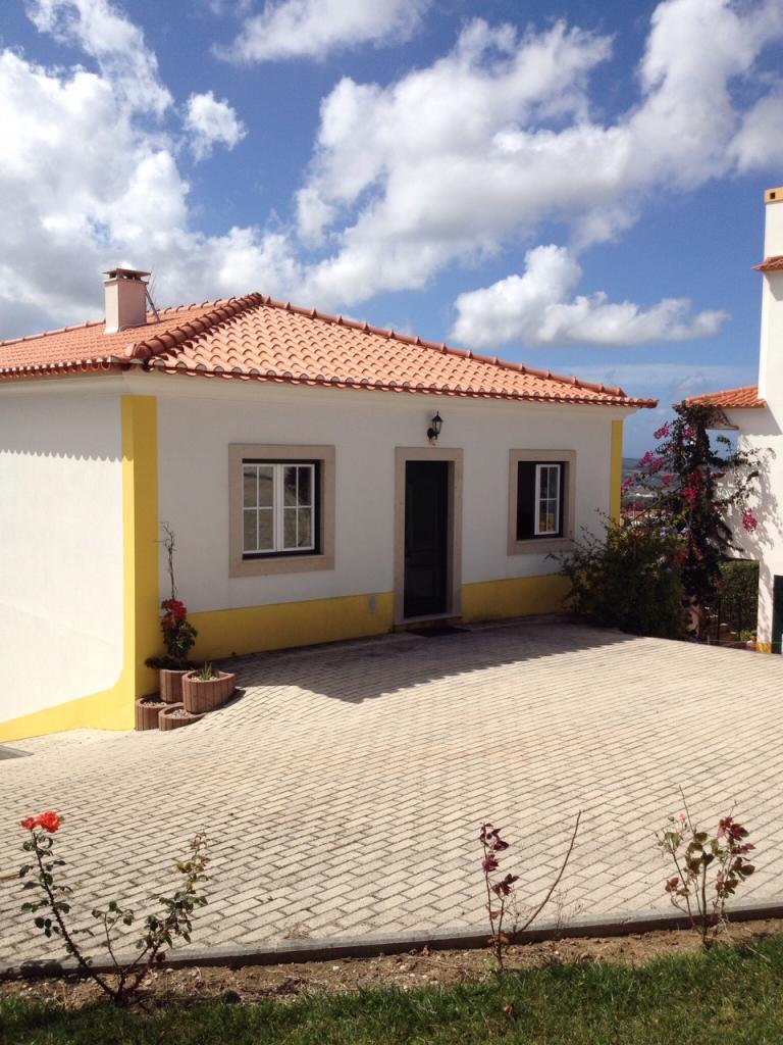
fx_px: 1056
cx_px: 392
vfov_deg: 52.6
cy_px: 522
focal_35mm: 35
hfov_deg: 40.7
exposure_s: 1/3067
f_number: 2.4
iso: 50
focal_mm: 4.28
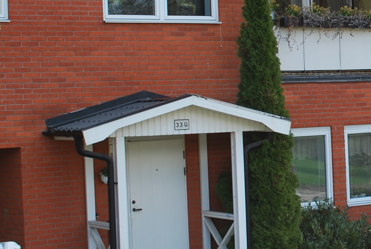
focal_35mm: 126
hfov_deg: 15.9
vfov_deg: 10.9
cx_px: 381
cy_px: 103
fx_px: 1300
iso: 100
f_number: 6.3
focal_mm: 24
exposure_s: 1/160
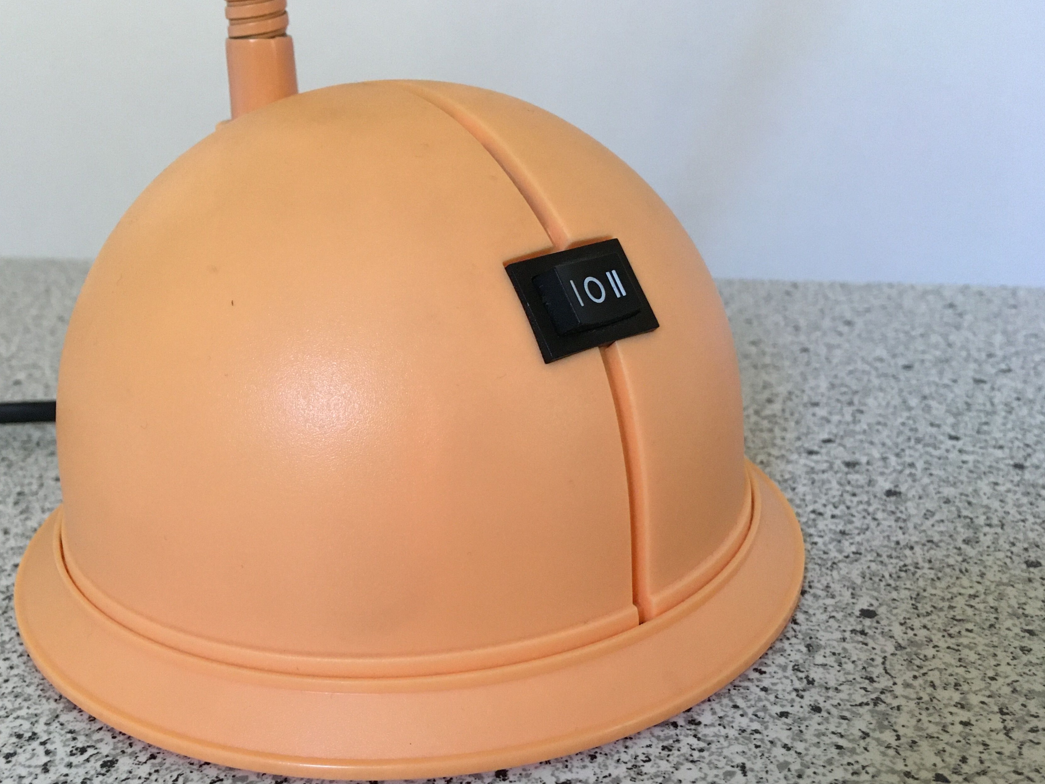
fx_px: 1057
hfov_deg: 52.3
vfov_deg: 40.7
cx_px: 427
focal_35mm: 35
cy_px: 433
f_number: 2.2
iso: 250
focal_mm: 4.15
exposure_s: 1/33
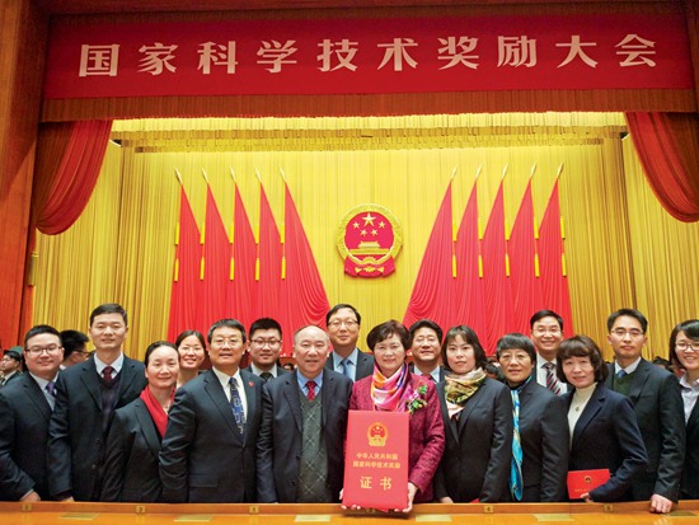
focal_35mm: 28
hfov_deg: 63.4
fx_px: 566
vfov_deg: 49.8
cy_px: 262
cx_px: 350
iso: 350
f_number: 2
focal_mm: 4.26
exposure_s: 1/25
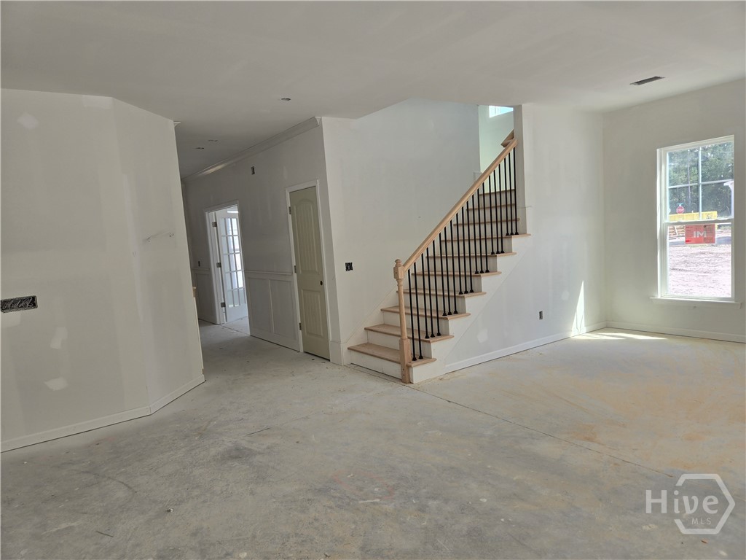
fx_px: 496
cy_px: 280
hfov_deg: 73.9
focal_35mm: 23
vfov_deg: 58.9
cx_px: 373
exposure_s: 1/253
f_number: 1.8
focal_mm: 5.4
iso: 25
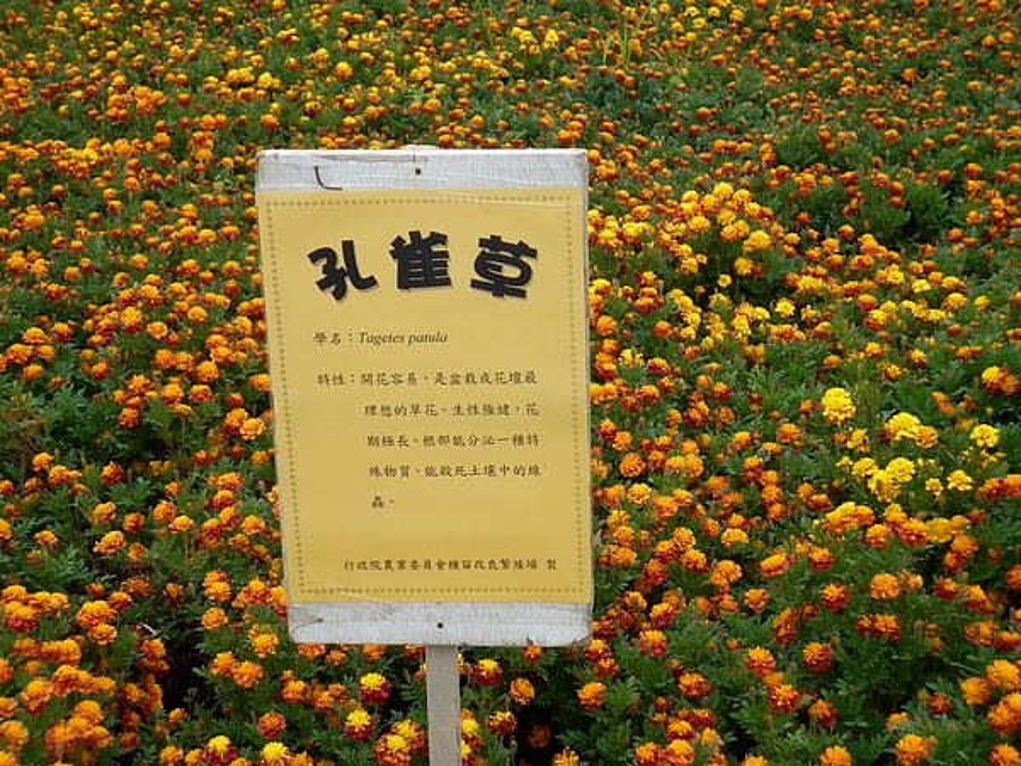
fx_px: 2006
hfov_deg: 28.6
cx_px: 510
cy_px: 383
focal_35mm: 68
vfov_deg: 21.6
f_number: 4.7
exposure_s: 1/200
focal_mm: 12.3
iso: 80
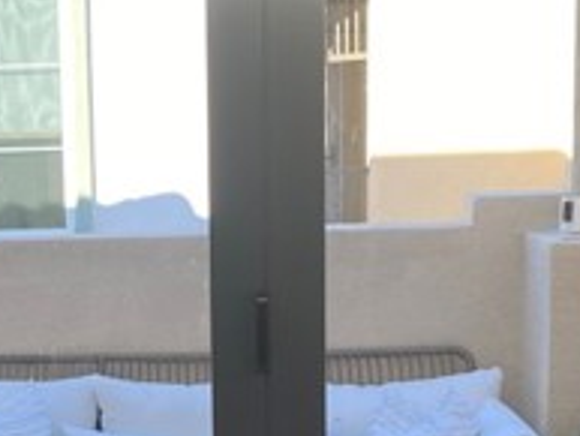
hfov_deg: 22.2
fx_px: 1442
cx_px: 51
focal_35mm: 86
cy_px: 370
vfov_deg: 17.0
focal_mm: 4.25
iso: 32
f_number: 1.8
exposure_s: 1/160
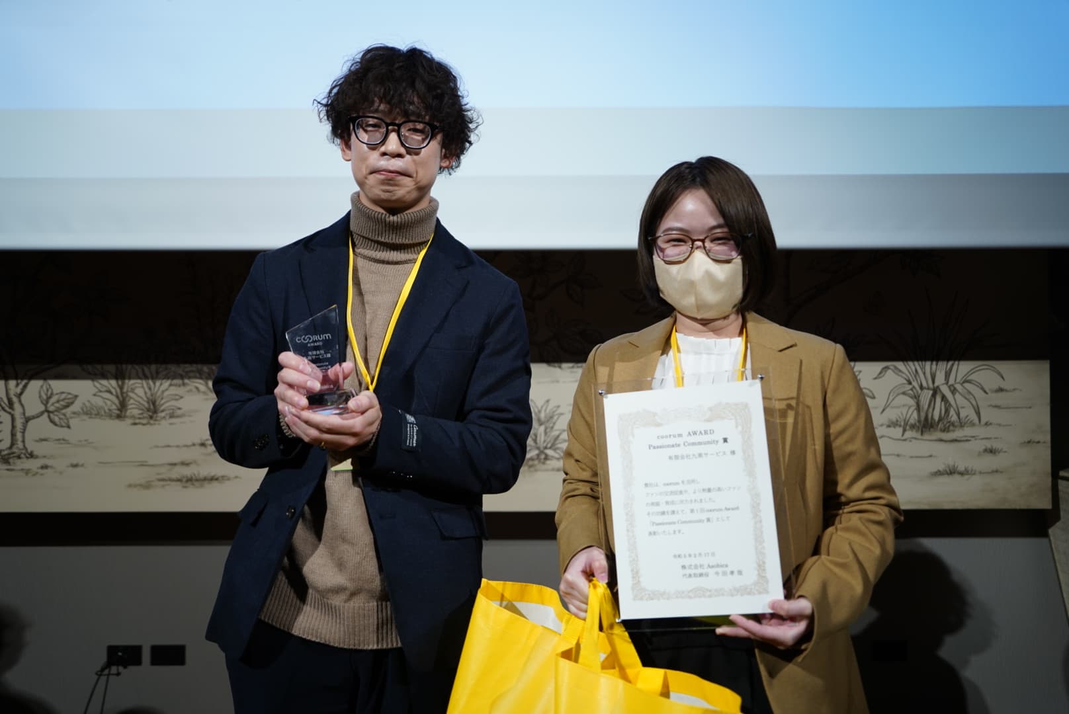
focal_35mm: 31
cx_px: 534
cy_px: 357
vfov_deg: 42.4
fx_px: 921
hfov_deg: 60.2
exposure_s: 1/40
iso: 200
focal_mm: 31
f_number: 2.8
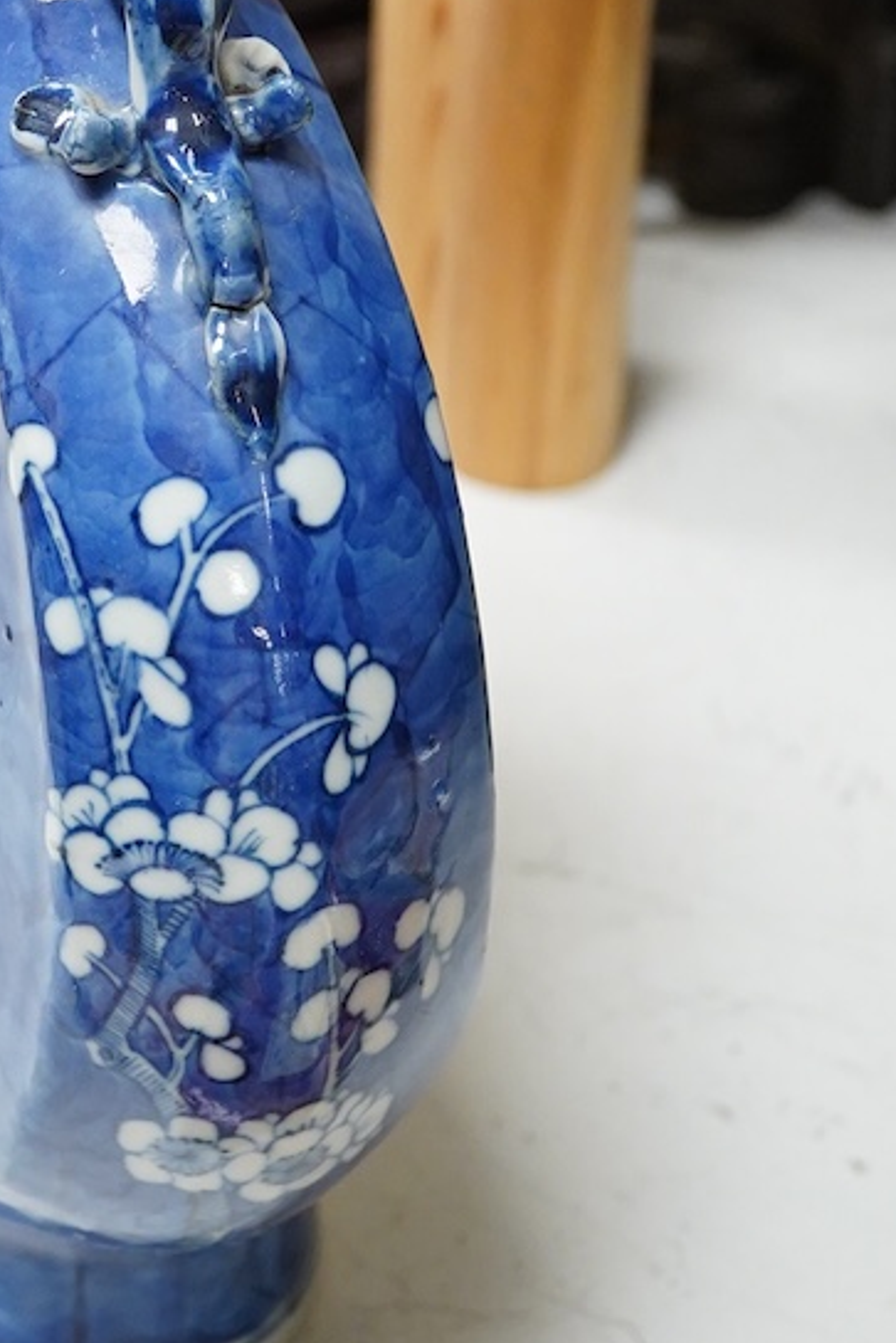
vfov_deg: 21.7
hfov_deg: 14.6
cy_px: 288
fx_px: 3470
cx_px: 210
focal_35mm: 93
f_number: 7.1
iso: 2500
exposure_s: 1/160
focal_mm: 30
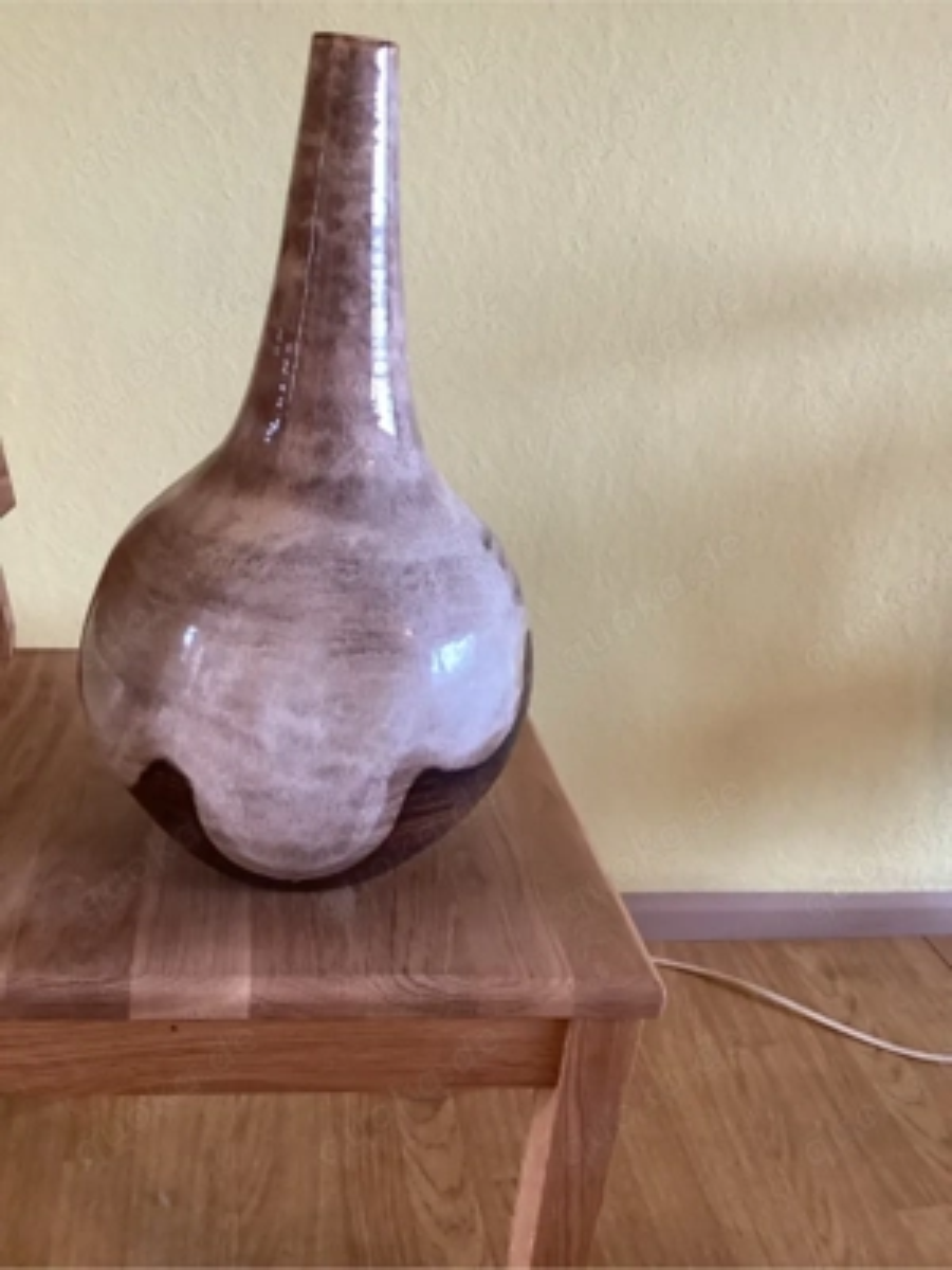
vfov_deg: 58.4
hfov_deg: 45.4
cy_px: 635
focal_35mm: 31
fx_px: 1137
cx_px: 476
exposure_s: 1/40
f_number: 2.4
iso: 250
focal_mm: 3.3
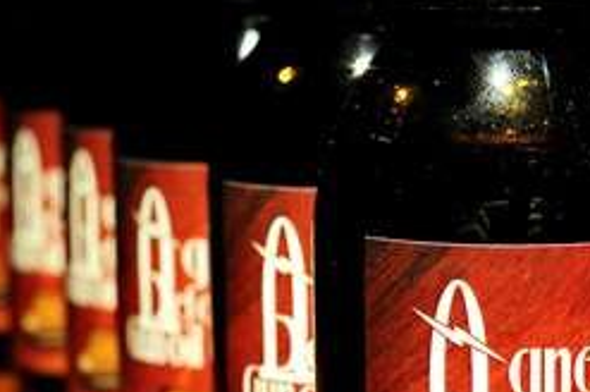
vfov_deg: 12.5
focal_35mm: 109
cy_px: 238
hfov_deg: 18.6
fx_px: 1784
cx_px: 451
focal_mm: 35
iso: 6400
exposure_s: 1/40
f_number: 2.8
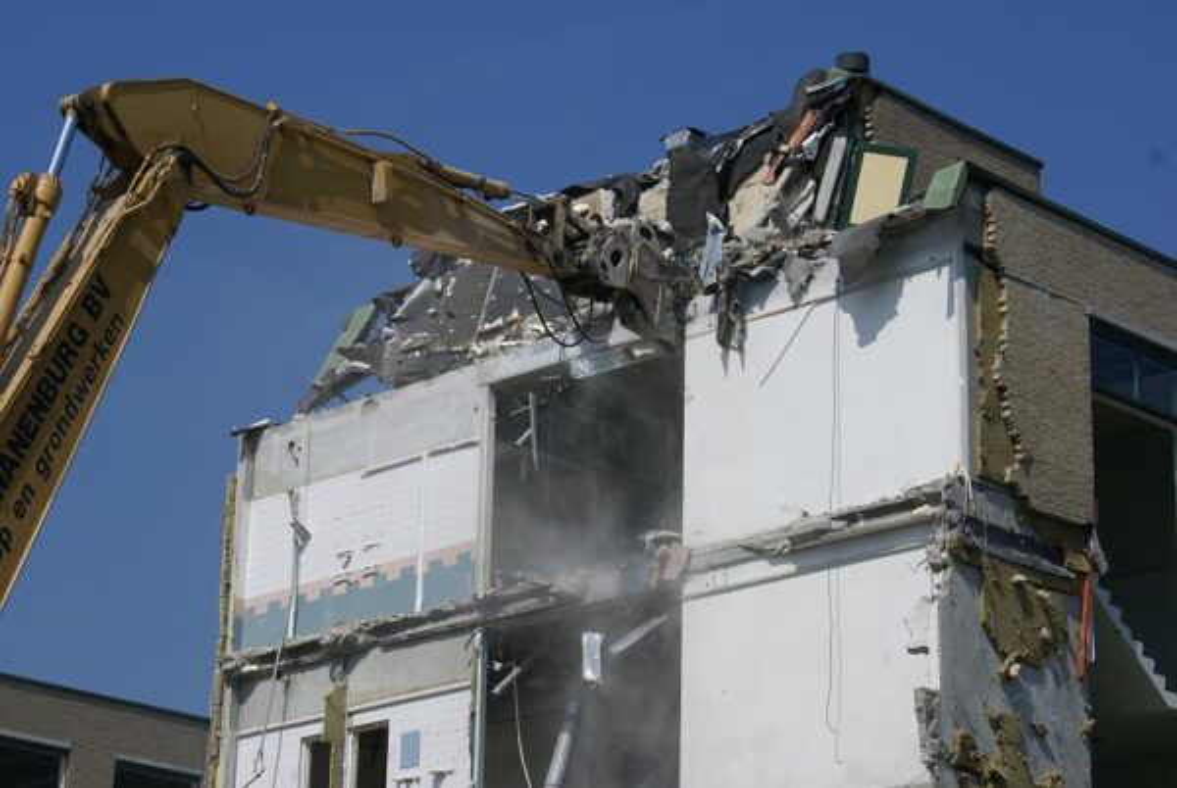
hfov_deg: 22.6
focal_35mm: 90
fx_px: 2947
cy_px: 394
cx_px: 588
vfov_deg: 15.2
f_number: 13
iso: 100
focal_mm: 60
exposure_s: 1/250
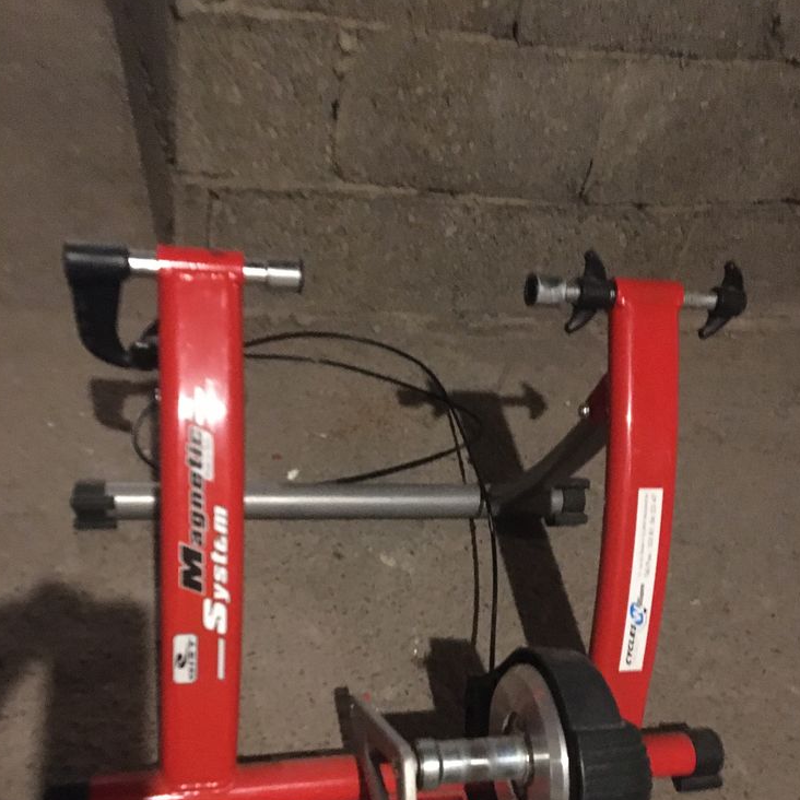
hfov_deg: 47.2
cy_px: 536
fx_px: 915
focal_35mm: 35
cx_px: 400
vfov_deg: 46.5
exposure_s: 1/17
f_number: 2.2
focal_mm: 4.15
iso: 1000
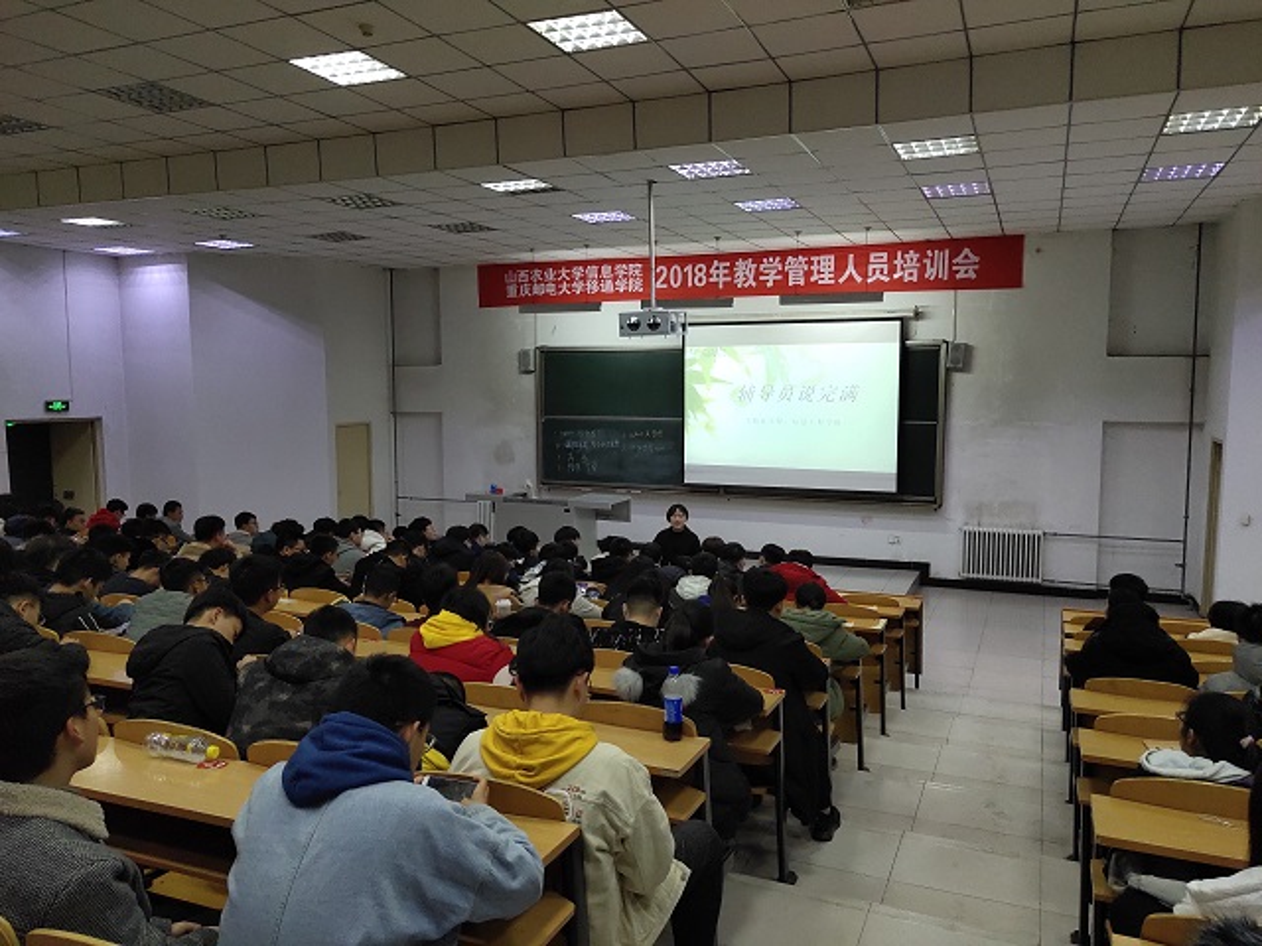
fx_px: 1057
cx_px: 631
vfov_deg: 48.2
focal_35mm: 29
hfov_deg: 61.7
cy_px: 473
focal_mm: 4.27
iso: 279
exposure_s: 1/100
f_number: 1.8
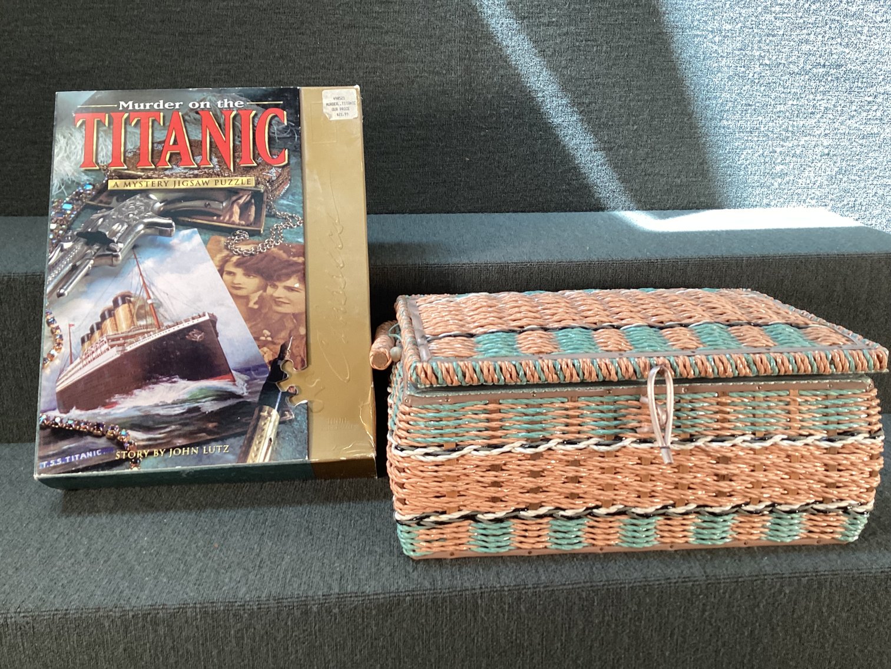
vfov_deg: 45.4
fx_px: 798
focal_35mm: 31
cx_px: 446
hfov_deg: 58.3
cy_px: 334
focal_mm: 3.3
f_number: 2.4
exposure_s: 1/100
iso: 100
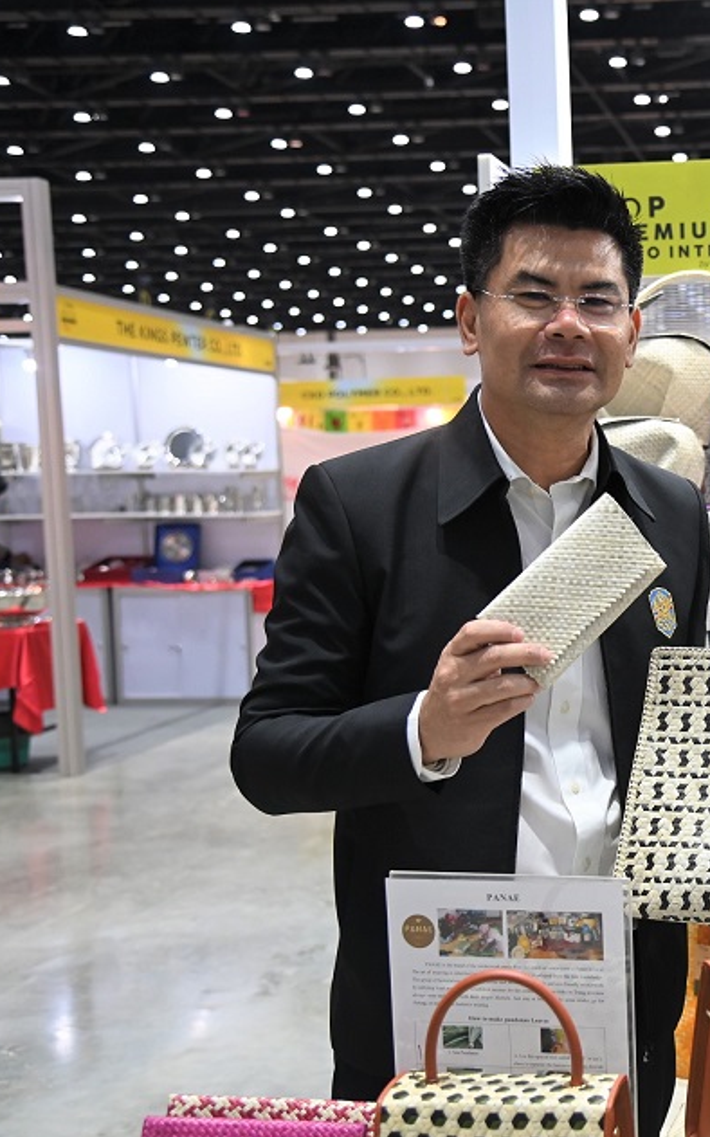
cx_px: 795
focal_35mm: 50
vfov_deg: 40.3
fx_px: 1549
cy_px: 573
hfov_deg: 24.0
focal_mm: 32
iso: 1400
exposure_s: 1/125
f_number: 4
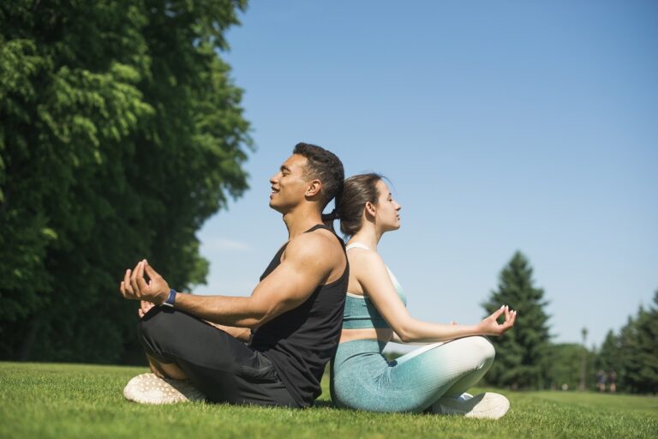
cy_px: 220
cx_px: 329
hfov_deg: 39.6
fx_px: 914
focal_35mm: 50
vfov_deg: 27.0
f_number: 2.8
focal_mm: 50
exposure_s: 1/3200
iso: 320
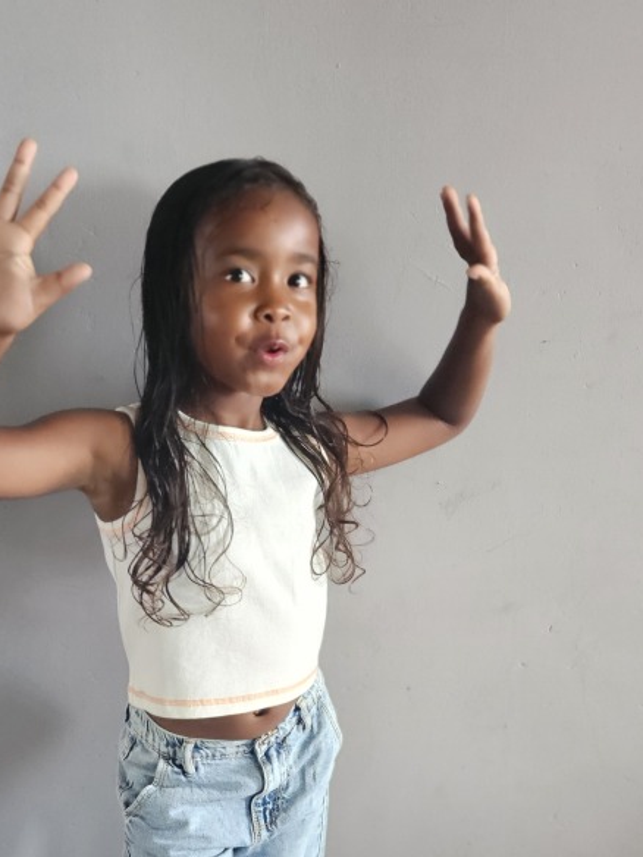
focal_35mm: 42
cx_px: 247
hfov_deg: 34.2
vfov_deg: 43.5
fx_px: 1040
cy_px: 630
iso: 640
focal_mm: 5.4
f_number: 1.8
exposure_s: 1/33.3
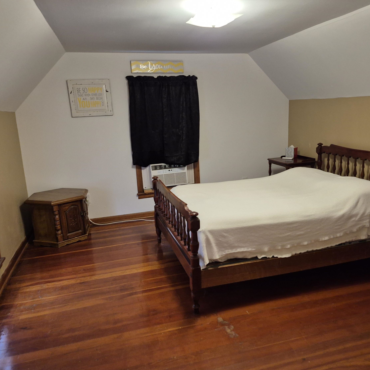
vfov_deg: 57.3
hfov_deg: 57.1
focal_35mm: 28
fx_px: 339
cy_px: 183
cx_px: 208
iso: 400
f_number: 1.8
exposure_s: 1/120
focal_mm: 5.4
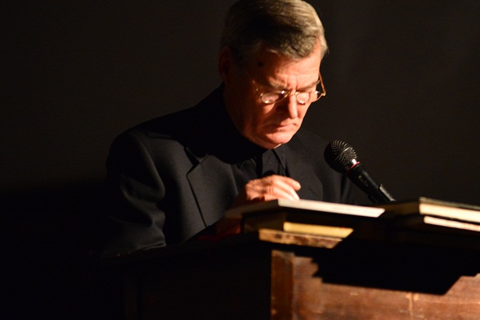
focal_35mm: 307
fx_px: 4092
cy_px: 144
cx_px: 348
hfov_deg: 6.7
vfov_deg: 4.5
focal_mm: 200
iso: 4000
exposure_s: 1/50
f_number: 2.8
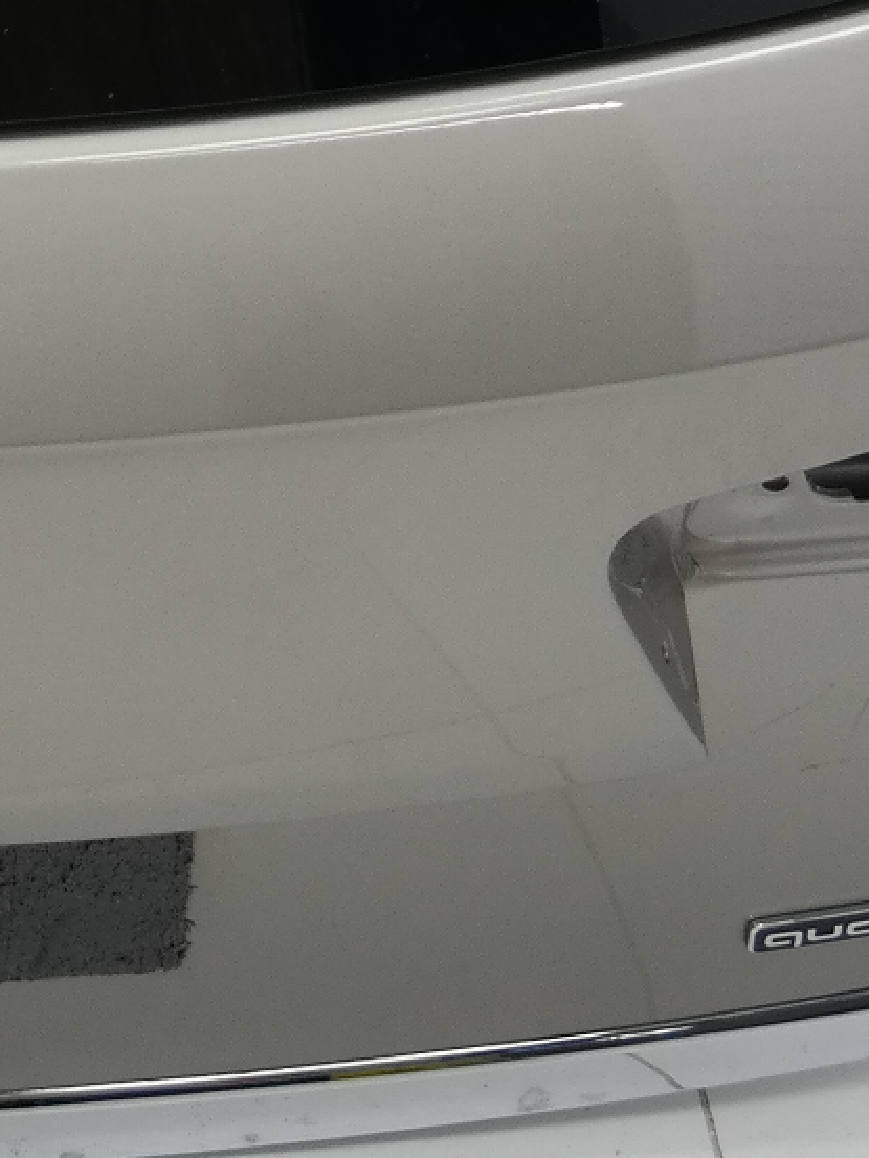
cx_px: -496
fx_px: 7093
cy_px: -601
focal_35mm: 212
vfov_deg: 9.1
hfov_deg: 6.9
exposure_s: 1/50
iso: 200
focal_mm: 27
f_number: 4
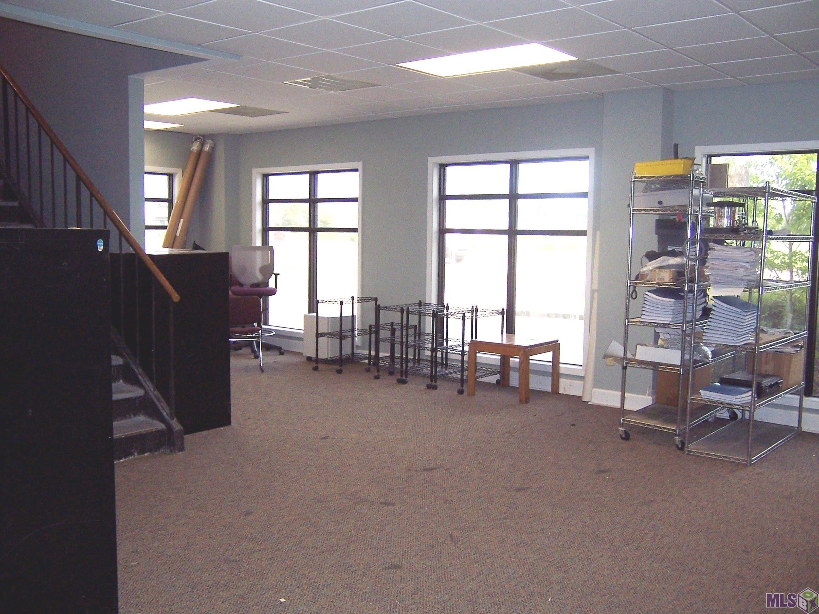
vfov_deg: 42.9
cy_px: 307
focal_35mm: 33
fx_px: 781
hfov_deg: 55.4
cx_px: 410
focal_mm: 5.5
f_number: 2.8
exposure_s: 1/60
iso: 140
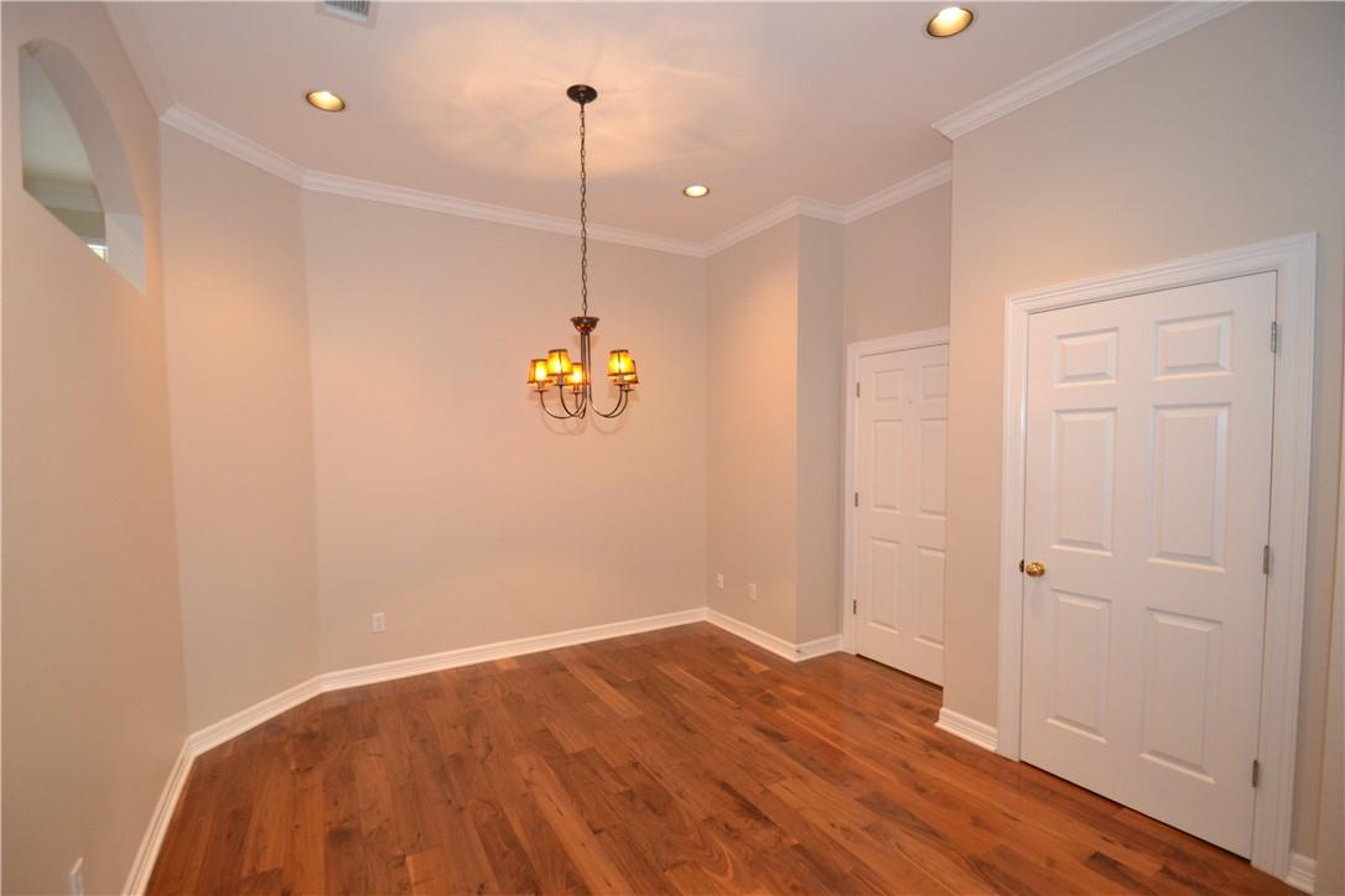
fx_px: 560
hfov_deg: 100.4
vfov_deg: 77.3
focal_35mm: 15
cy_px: 448
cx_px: 672
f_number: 3.5
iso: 1600
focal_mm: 10
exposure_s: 1/60
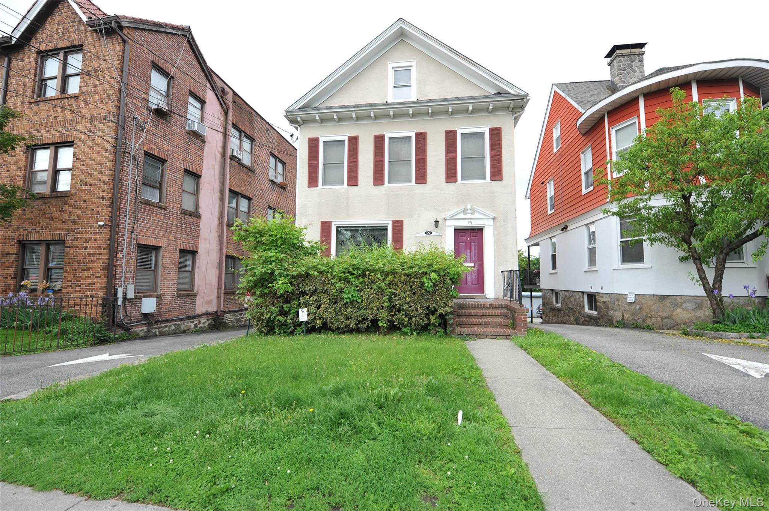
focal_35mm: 15
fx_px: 320
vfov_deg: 77.2
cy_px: 256
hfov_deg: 100.4
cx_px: 384
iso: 200
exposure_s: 1/160
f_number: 6.3
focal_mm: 15
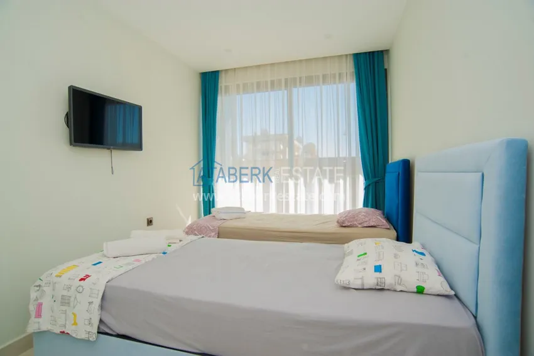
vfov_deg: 67.3
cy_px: 178
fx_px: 267
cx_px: 267
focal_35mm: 18
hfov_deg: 90.0
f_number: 9
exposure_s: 1/60
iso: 200
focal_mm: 18
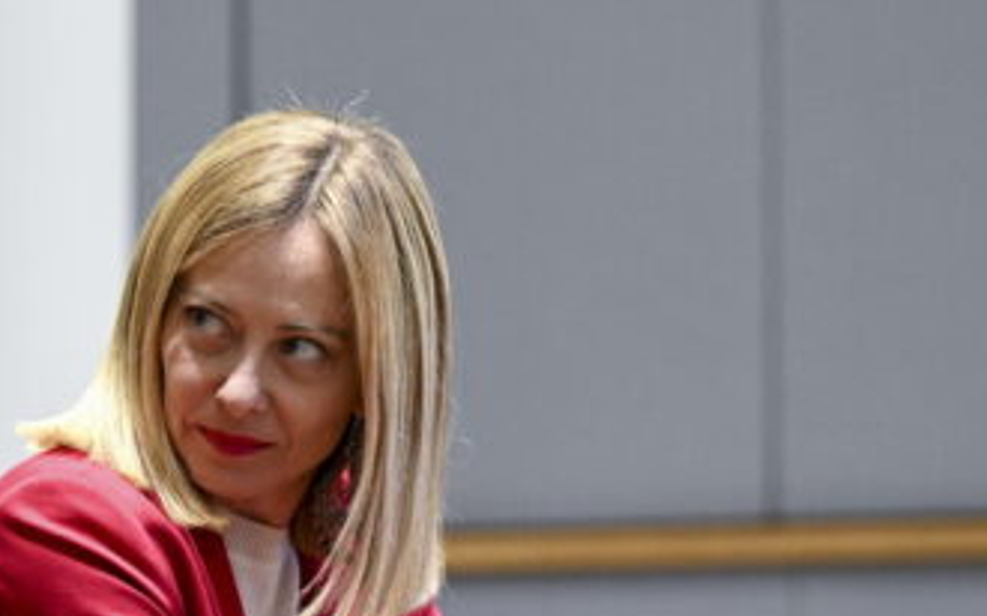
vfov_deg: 2.8
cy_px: 446
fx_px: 12746
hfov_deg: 4.4
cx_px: -81
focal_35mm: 474
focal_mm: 200
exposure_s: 1/320
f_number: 4
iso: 4000
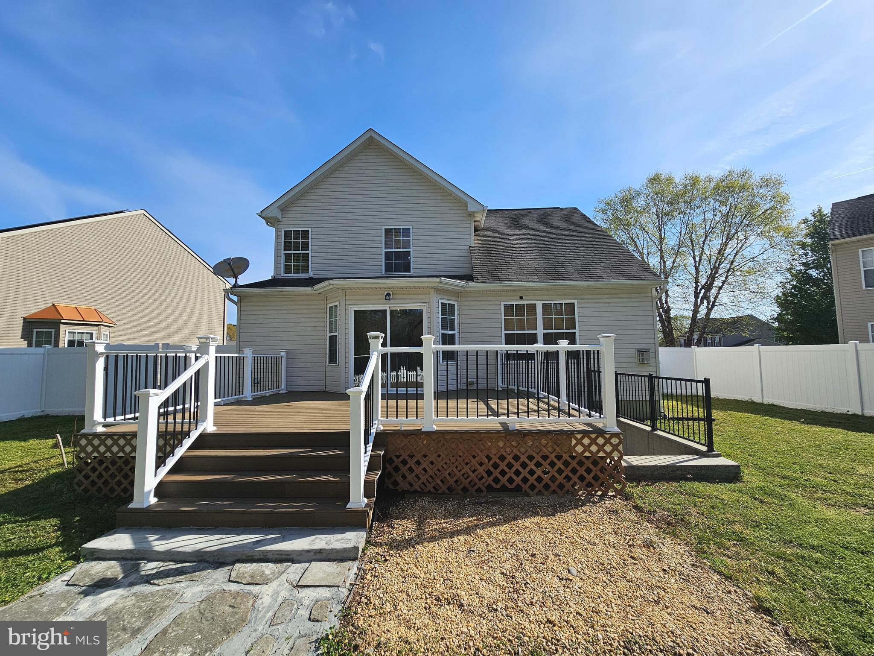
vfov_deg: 89.9
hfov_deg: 106.2
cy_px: 328
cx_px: 437
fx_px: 328
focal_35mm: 13
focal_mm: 2.2
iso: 50
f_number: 2.2
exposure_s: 1/2897
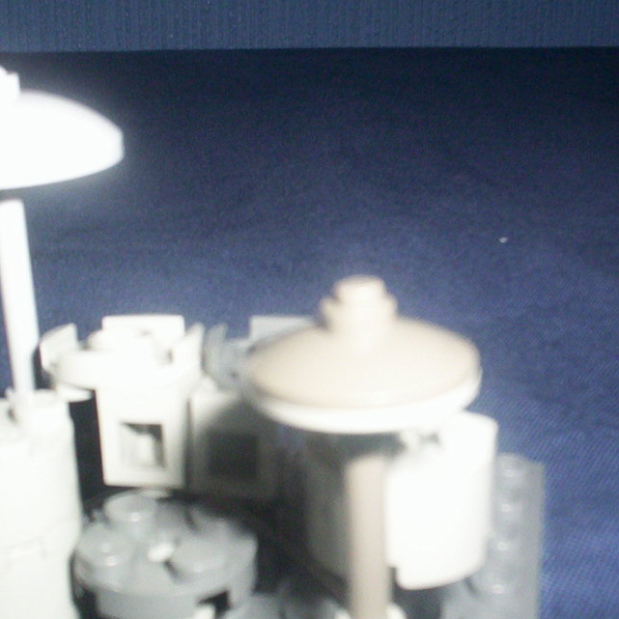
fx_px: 1254
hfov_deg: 27.7
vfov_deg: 27.6
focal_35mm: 62
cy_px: 380
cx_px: 246
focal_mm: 4.99
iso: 140
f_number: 4.5
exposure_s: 1/60
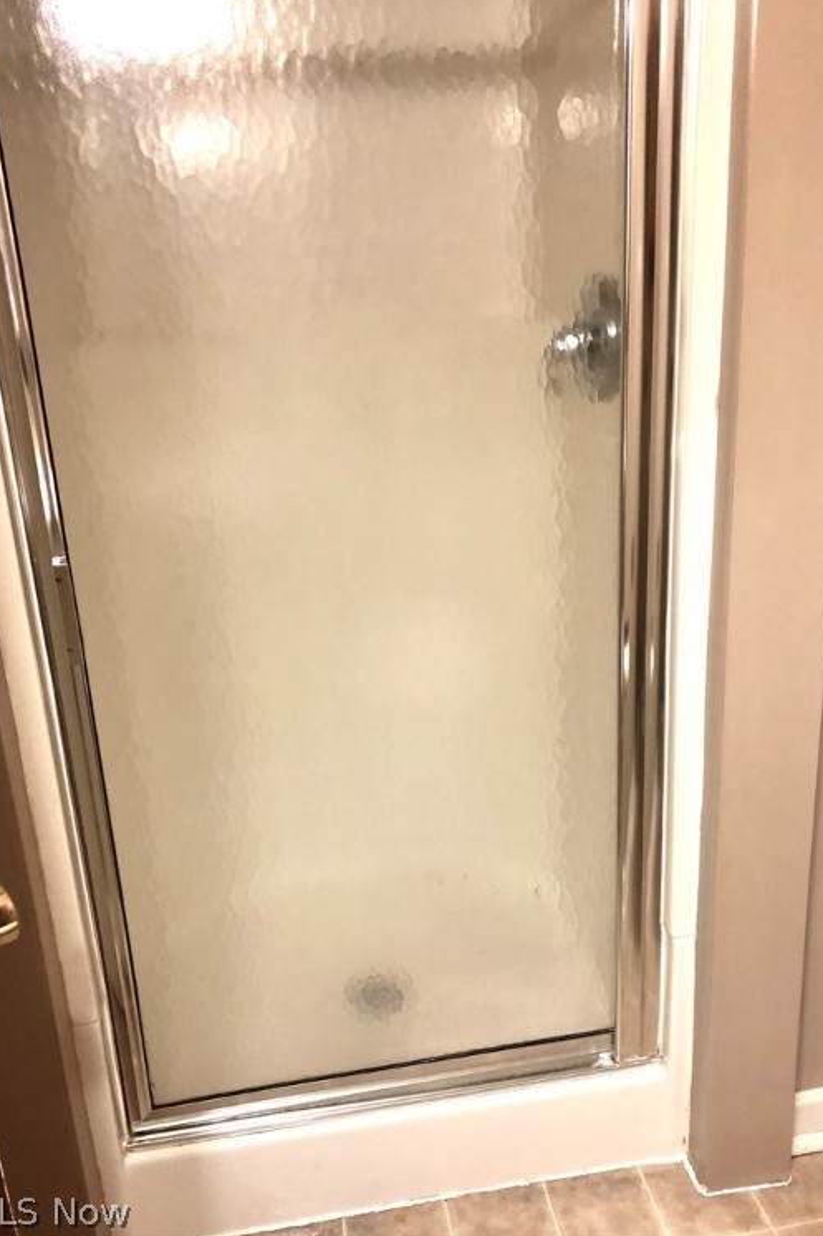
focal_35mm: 30
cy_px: 603
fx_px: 1029
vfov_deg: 61.9
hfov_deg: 43.6
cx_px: 434
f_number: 1.8
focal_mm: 4
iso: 50
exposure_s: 1/15
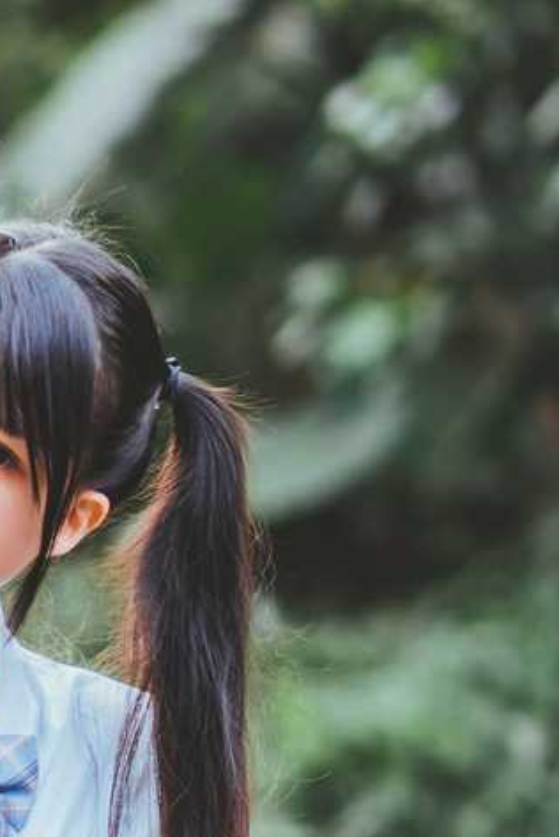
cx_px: -486
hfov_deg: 7.0
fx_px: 4419
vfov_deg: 10.8
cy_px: 684
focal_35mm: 190
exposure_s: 1/160
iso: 160
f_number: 1.4
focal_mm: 50
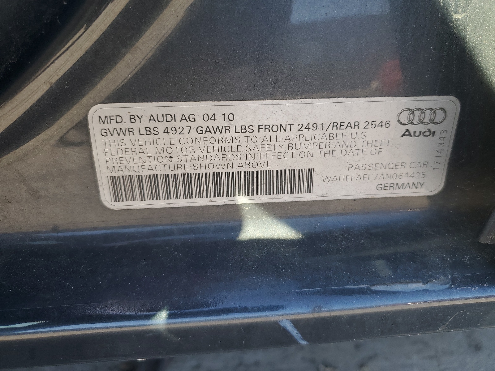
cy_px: 186
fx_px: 372
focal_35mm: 26
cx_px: 248
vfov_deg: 53.1
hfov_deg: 67.3
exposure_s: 1/370
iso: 50
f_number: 1.5
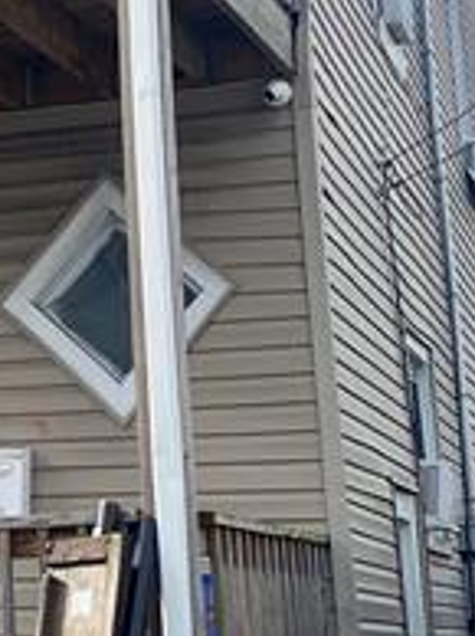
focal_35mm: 103
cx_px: -183
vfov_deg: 19.0
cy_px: 207
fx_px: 1889
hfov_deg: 13.7
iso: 32
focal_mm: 4.25
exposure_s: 1/1124
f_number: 1.8
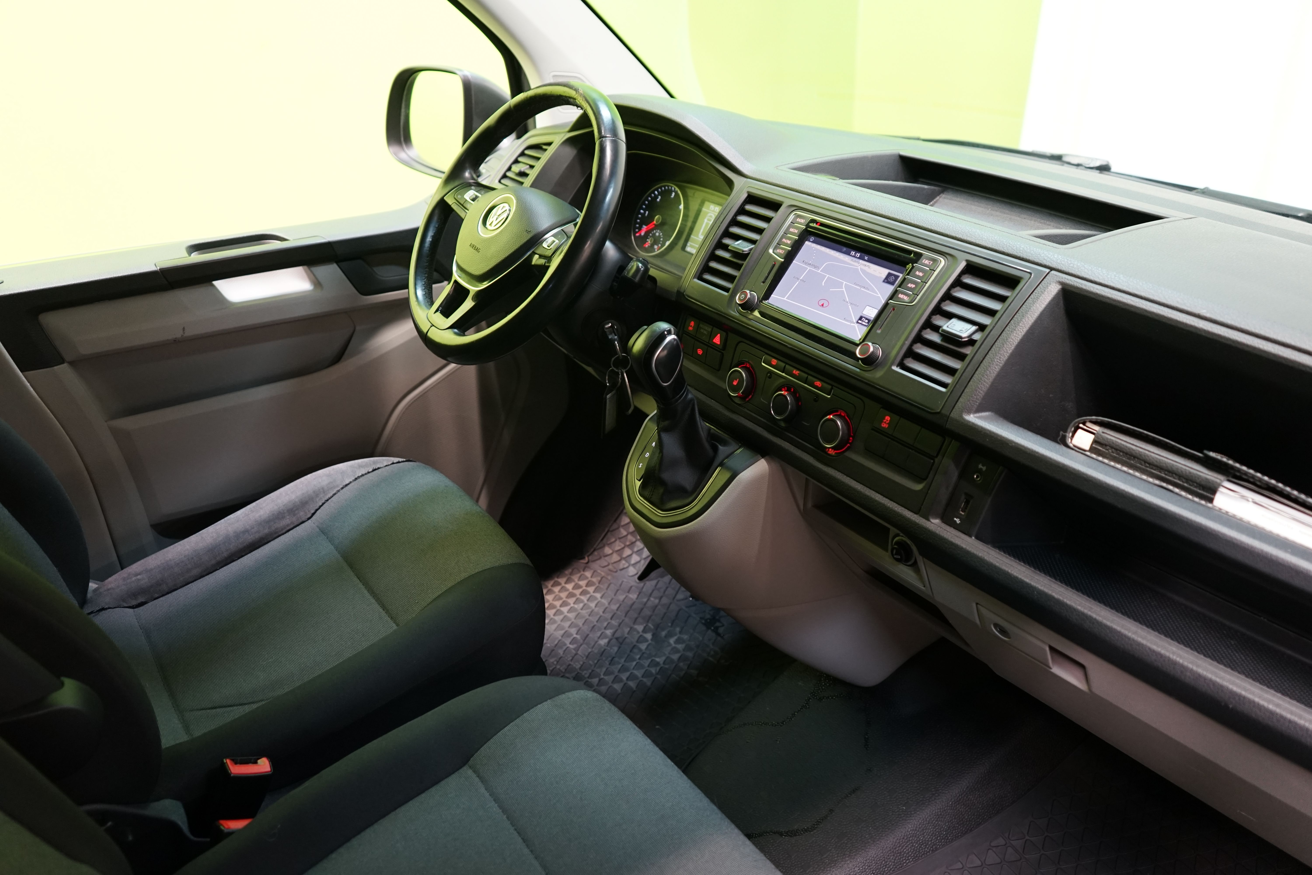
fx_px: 1020
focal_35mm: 28
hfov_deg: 65.5
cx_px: 656
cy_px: 438
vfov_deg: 46.4
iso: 1250
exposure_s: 1/30
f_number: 3.5
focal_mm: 28
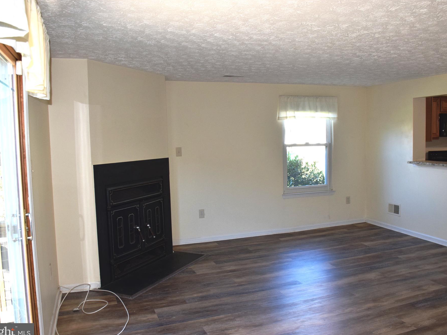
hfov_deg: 59.9
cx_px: 236
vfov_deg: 46.8
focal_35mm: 30
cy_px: 169
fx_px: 387
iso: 720
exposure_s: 1/125
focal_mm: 18
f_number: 5.6
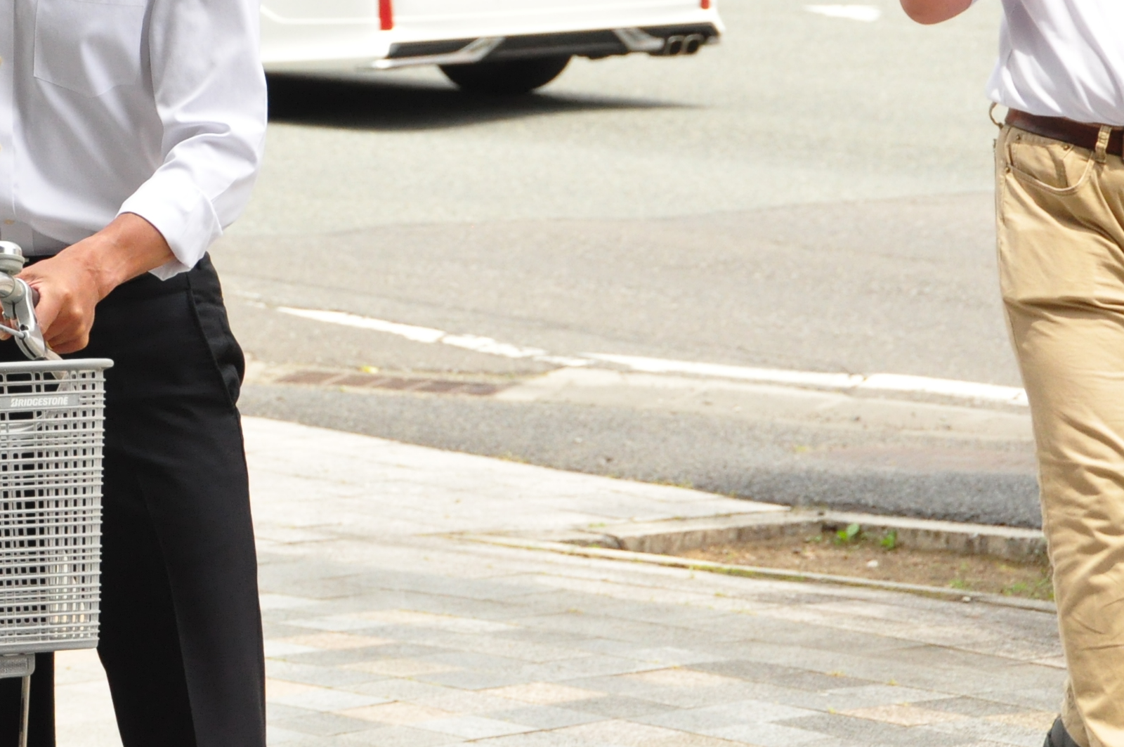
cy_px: 60
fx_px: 6580
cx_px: 36
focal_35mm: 211
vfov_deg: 6.5
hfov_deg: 9.7
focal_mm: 70
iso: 1600
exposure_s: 1/1600
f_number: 10
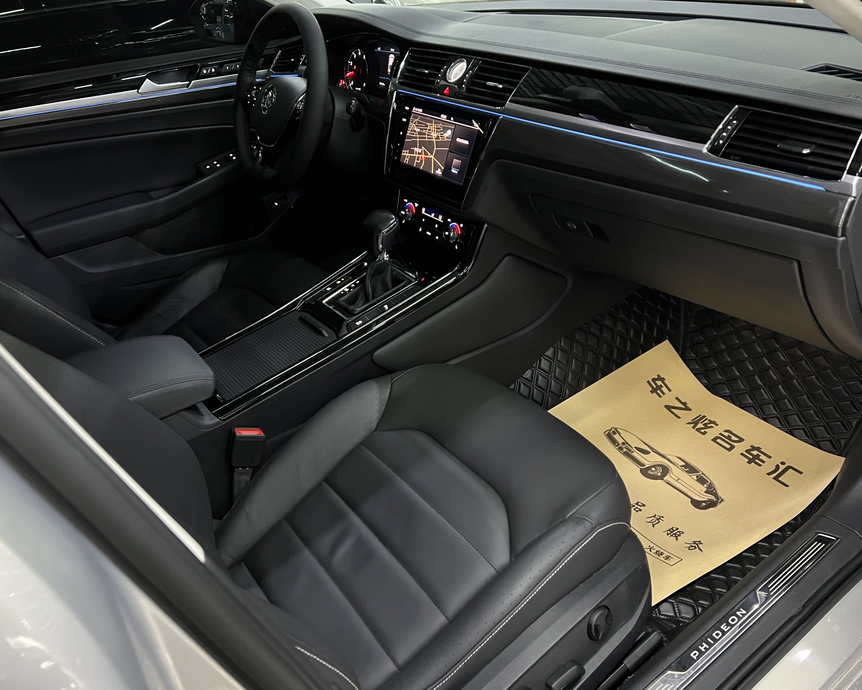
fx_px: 714
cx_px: 437
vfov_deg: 51.5
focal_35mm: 28
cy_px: 343
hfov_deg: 62.2
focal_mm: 5.7
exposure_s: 1/25
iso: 500
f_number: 1.5
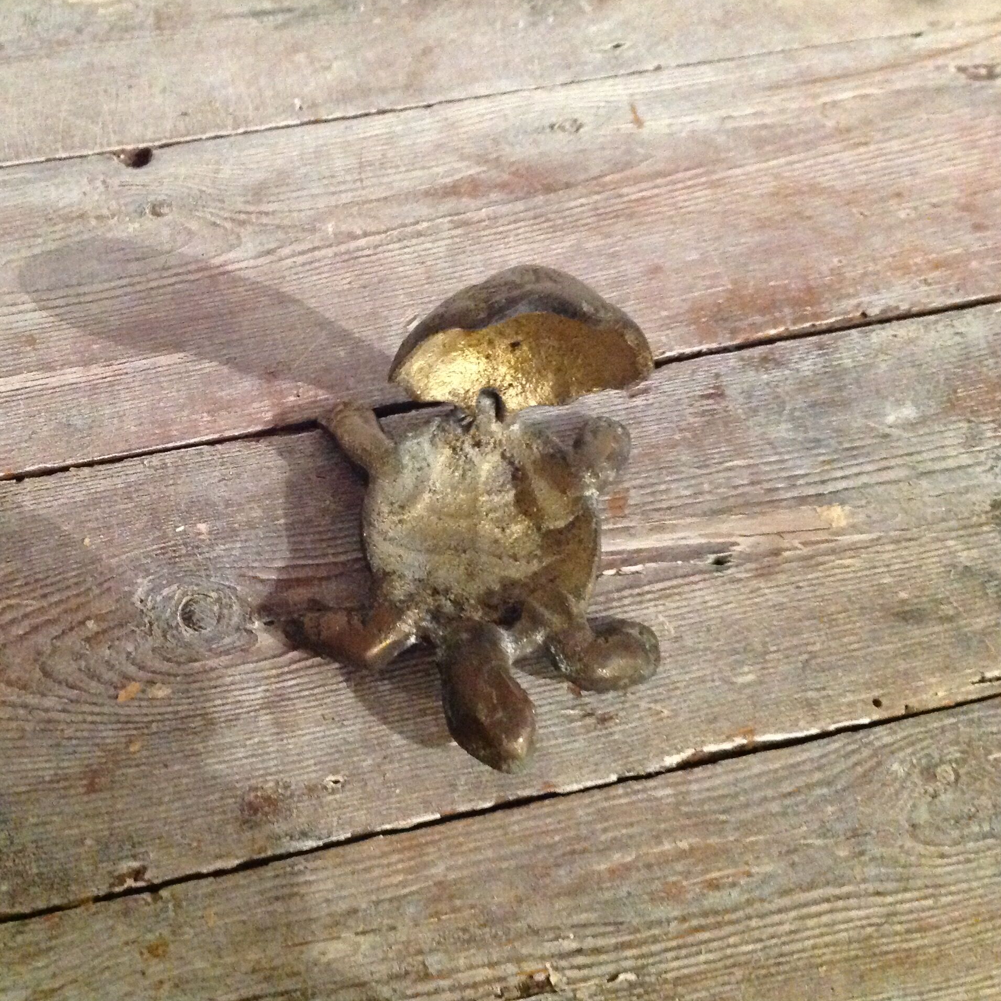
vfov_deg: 40.0
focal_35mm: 42
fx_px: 1374
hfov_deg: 39.6
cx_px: 344
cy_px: 495
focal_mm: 4.28
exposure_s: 1/17
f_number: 2.4
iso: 800
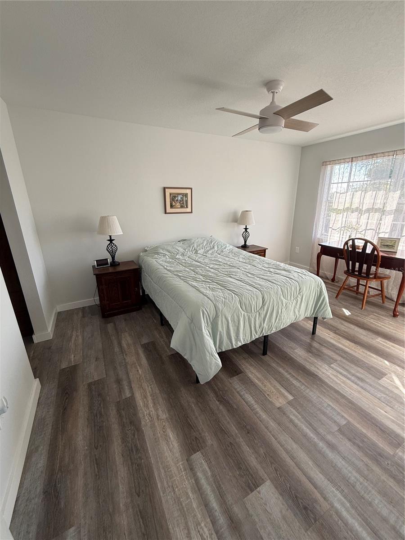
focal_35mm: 14
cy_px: 270
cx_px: 202
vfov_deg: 102.1
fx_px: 218
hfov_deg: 85.7
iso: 40
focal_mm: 2.22
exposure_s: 1/102
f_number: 2.2
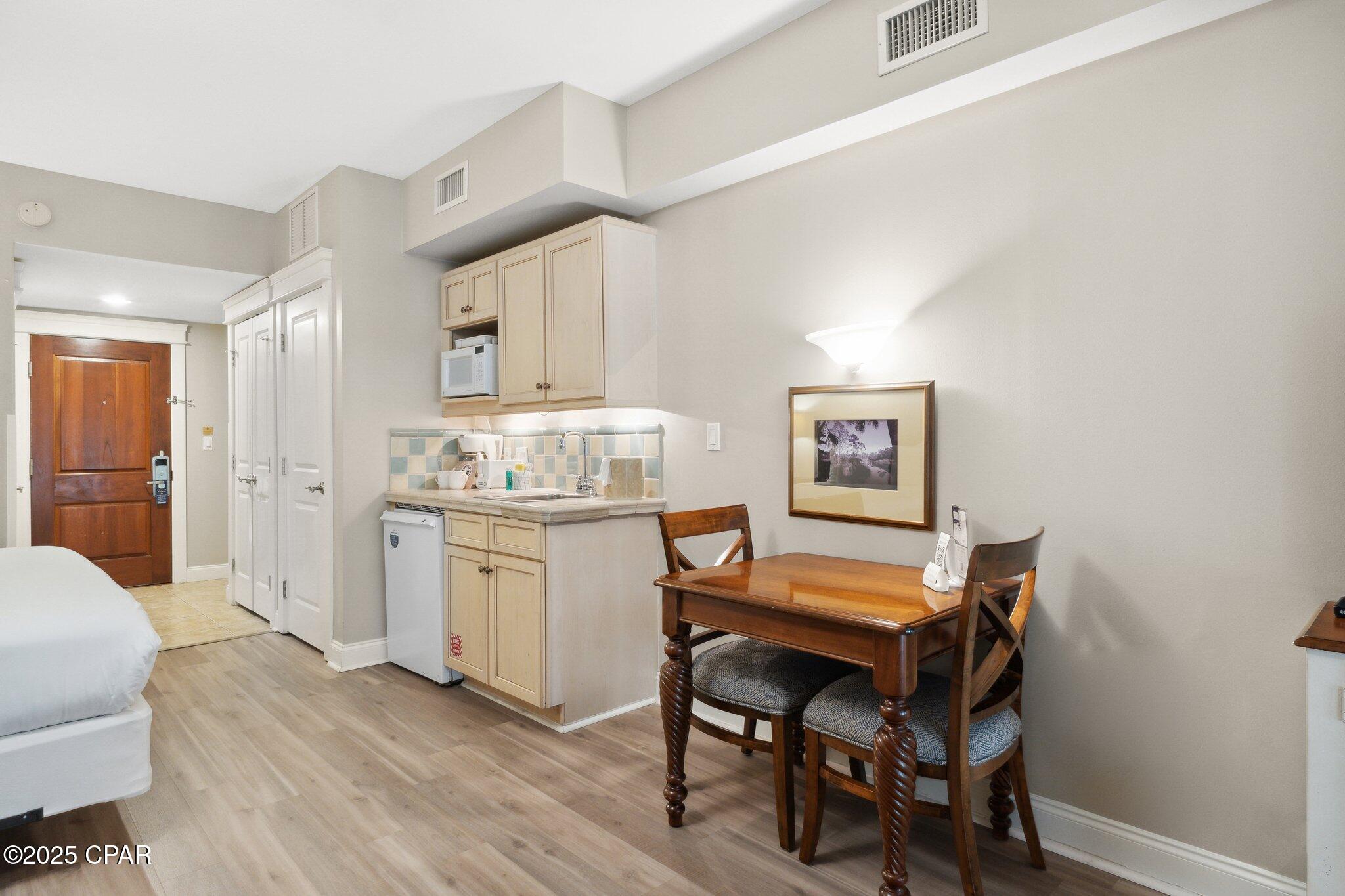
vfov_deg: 59.5
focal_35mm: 21
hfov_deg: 81.2
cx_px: 672
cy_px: 448
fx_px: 784
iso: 400
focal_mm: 14
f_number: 9
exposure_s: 1/5
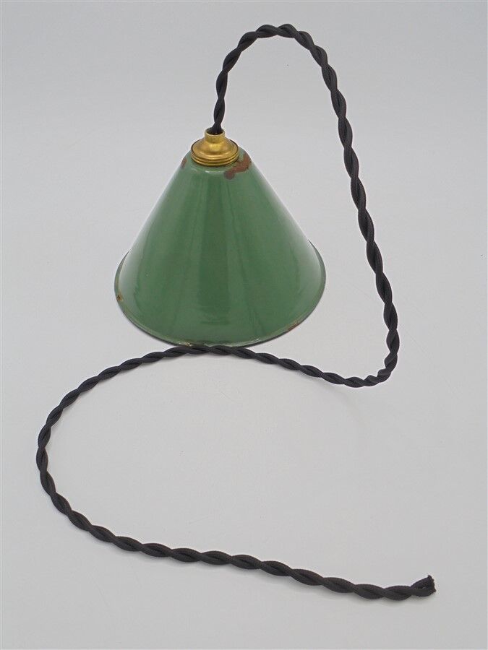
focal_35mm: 29
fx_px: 545
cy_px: 325
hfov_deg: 48.2
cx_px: 244
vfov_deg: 61.7
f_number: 3.7
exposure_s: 1/250
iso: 100
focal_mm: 5.3
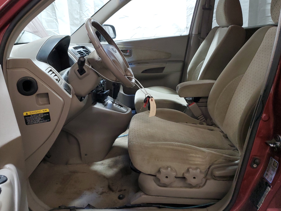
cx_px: 126
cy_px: 104
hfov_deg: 61.5
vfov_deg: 48.2
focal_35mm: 29
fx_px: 235
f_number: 1.5
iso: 184
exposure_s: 1/60.2
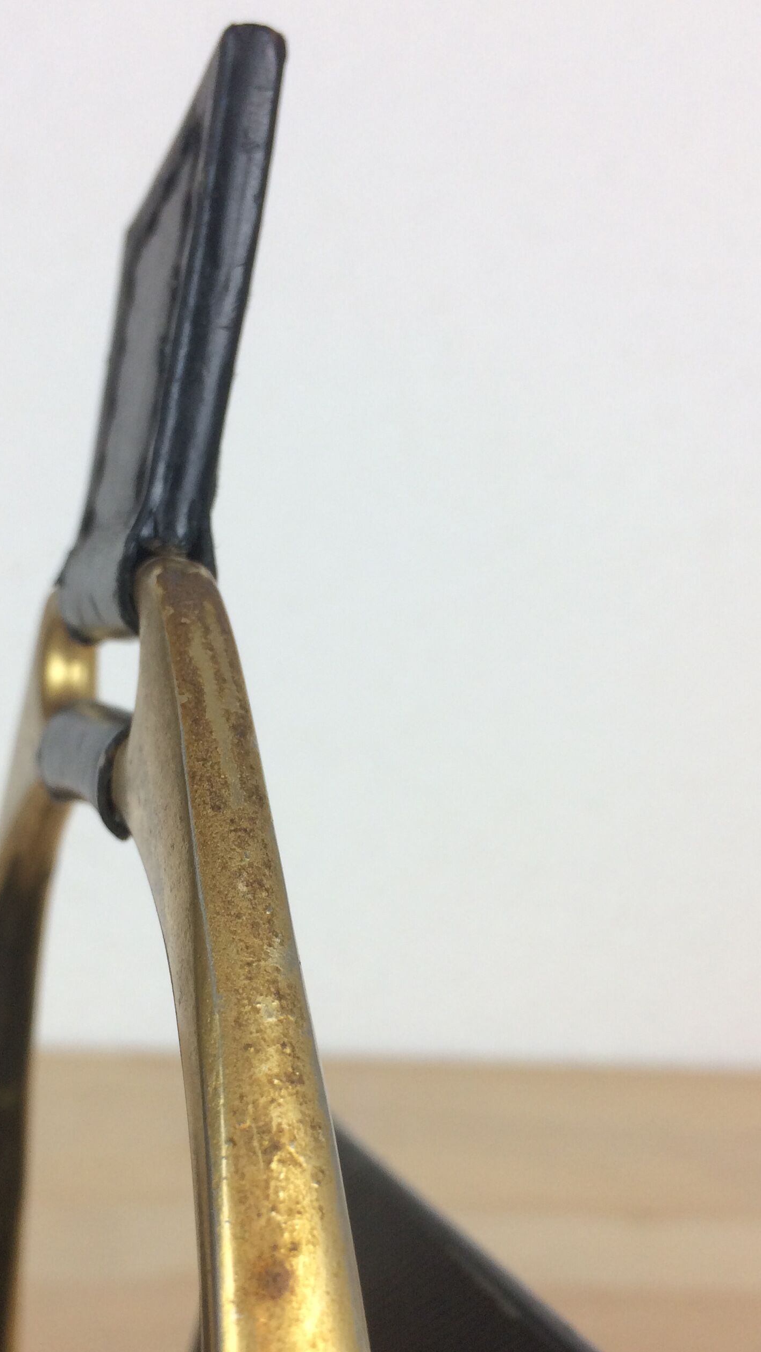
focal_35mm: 41
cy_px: 774
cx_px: 266
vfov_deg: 49.2
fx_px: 1471
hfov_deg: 28.9
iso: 50
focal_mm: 4.15
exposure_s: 1/100
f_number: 2.2
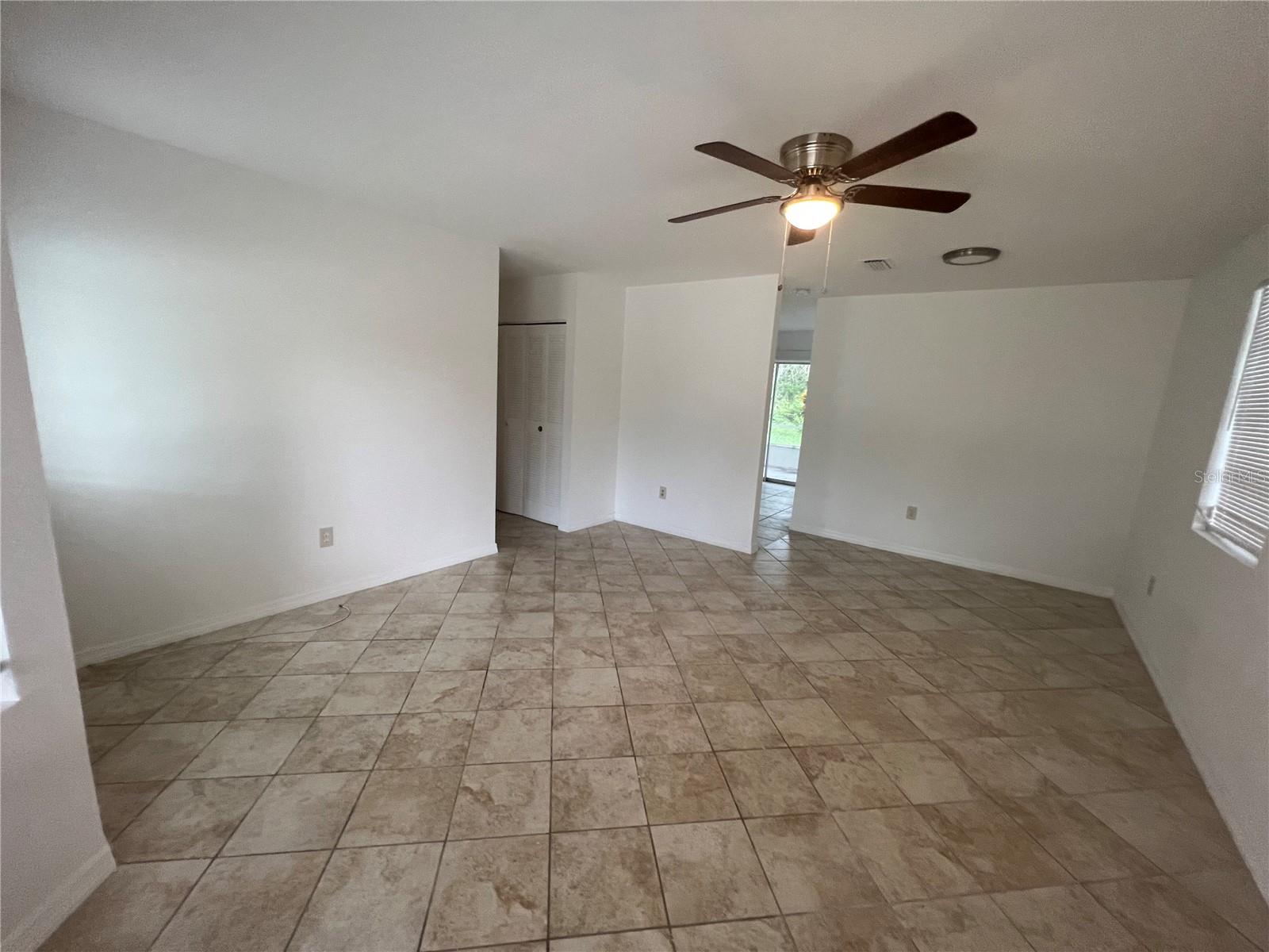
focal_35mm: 13
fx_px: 477
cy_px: 476
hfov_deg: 106.2
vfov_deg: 89.9
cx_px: 634
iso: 250
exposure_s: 1/120
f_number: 1.8
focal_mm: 1.57
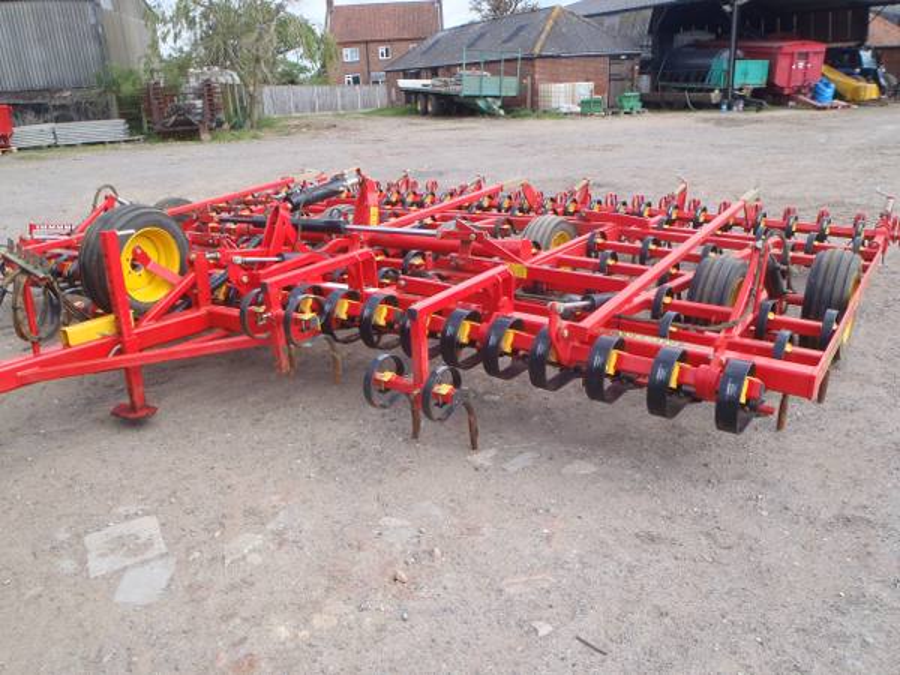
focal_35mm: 28
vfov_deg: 49.7
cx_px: 450
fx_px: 728
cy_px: 338
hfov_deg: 63.4
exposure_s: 1/250
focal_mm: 5
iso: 80
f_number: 4.5
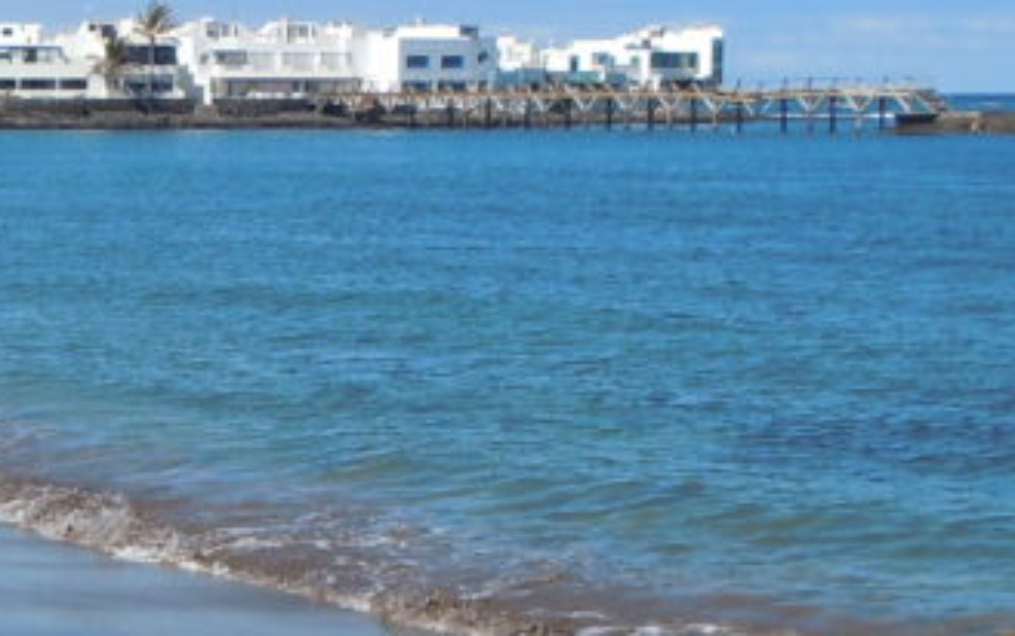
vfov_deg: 13.2
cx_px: 130
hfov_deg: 20.6
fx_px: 2740
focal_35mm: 99
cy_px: 488
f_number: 7
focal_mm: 5.4
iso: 100
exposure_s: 1/320
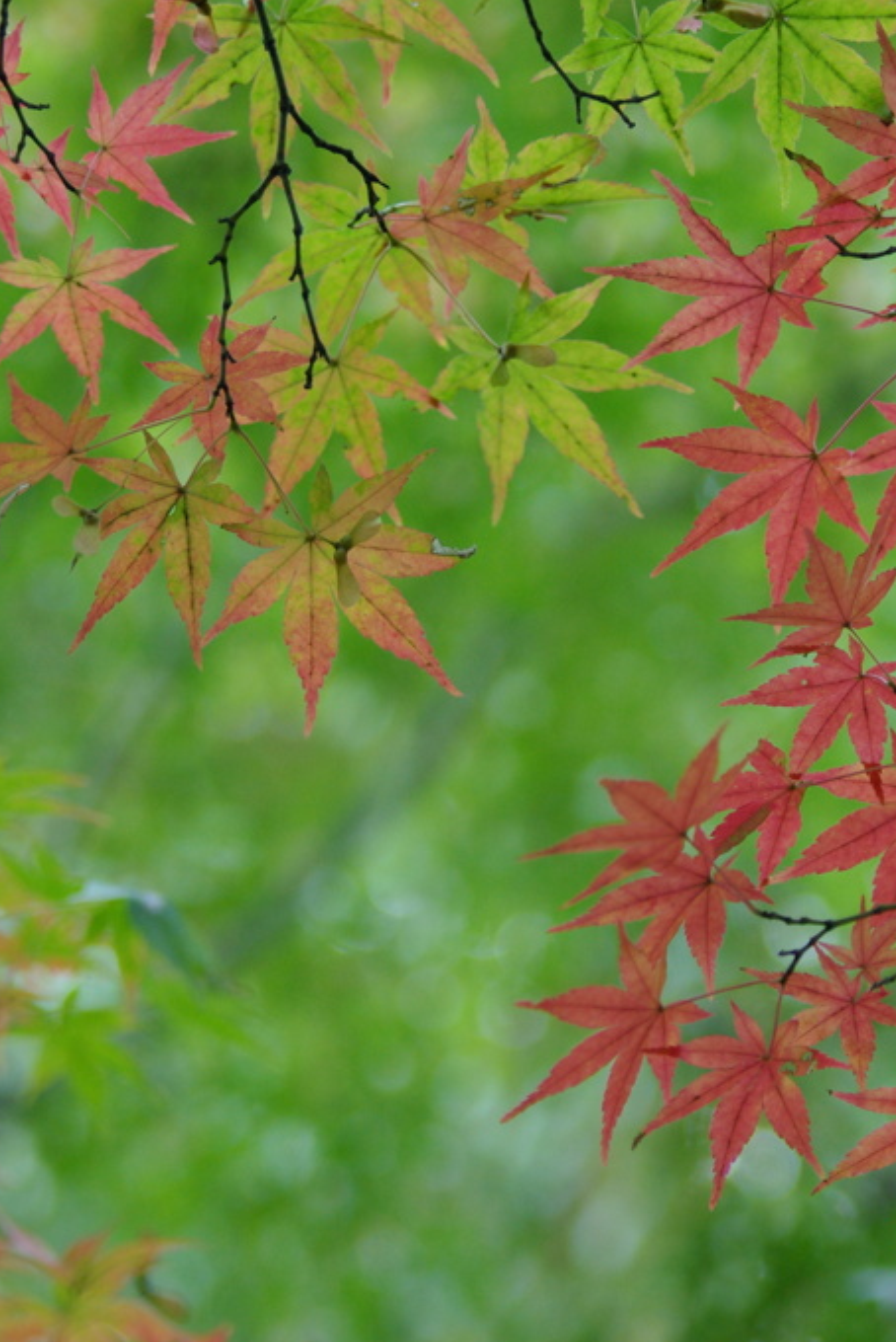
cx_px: 758
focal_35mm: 113
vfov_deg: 18.1
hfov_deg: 12.1
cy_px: 674
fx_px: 4214
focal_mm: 50
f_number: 2.8
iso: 400
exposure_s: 1/30
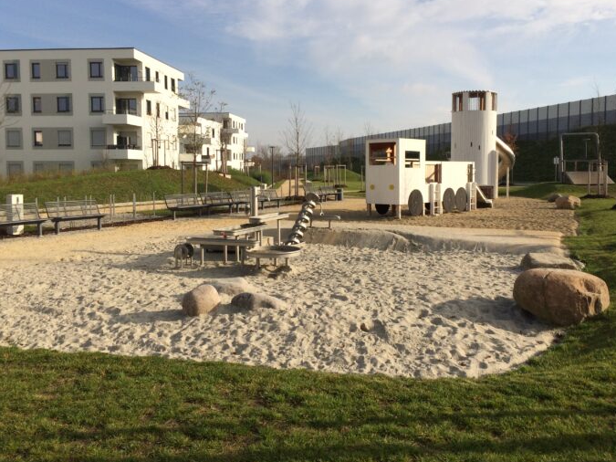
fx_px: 587
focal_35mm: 33
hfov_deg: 55.3
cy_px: 213
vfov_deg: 42.9
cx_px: 320
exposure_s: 1/2740
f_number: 2.2
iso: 32
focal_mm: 4.15
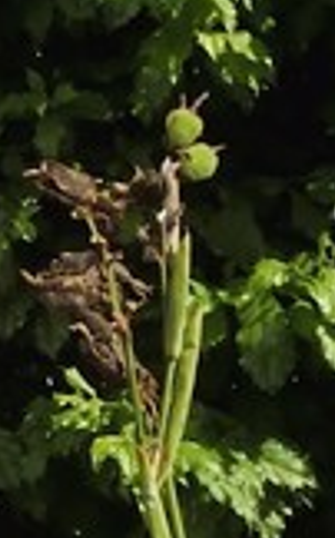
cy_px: -482
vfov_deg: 7.7
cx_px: -1944
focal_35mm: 262
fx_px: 3834
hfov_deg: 3.8
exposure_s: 1/250
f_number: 16
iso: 200
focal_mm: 26
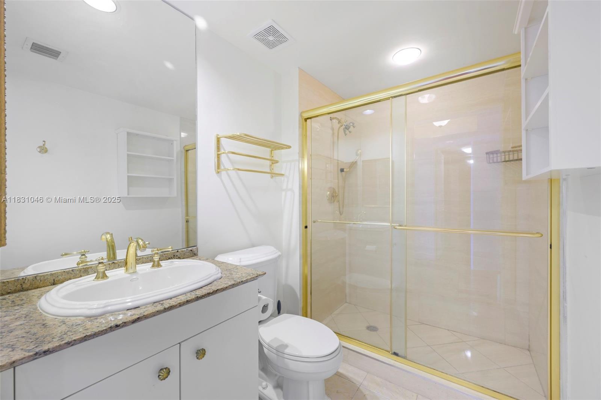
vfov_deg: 81.2
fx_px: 234
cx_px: 300
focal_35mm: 14
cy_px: 200
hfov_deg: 104.3
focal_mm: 14
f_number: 8
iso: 100
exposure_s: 1.6
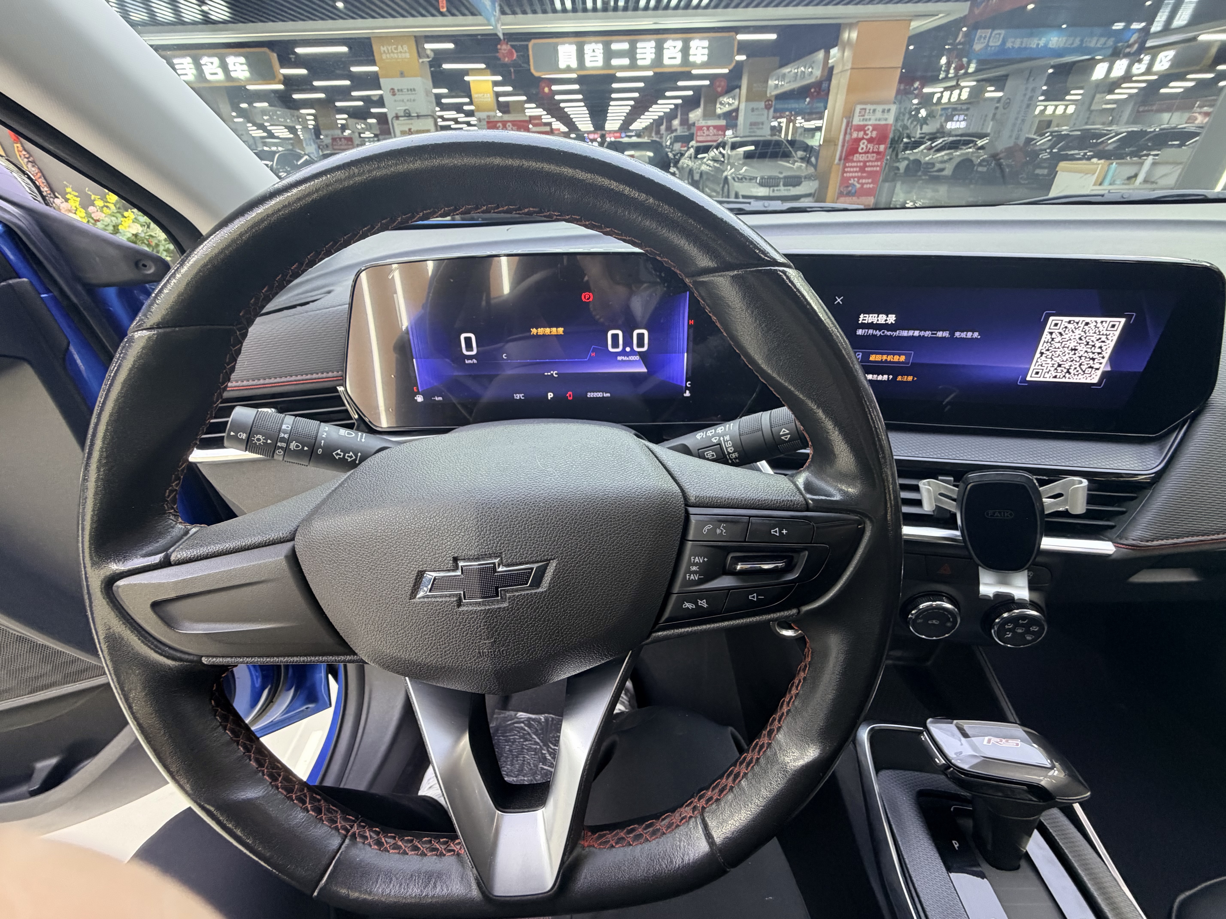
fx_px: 496
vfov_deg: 85.7
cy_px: 460
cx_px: 613
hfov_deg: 102.1
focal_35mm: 14
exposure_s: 1/100
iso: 320
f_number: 2.2
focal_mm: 2.22
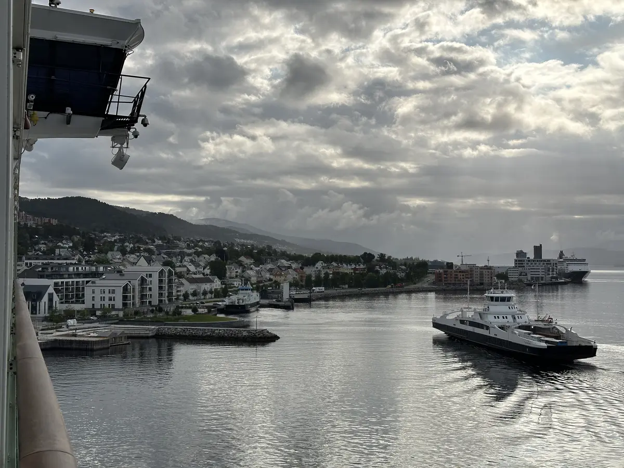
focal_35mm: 48
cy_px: 234
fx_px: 865
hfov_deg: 39.7
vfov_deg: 30.3
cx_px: 312
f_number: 1.78
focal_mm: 6.86
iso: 64
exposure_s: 1/9804
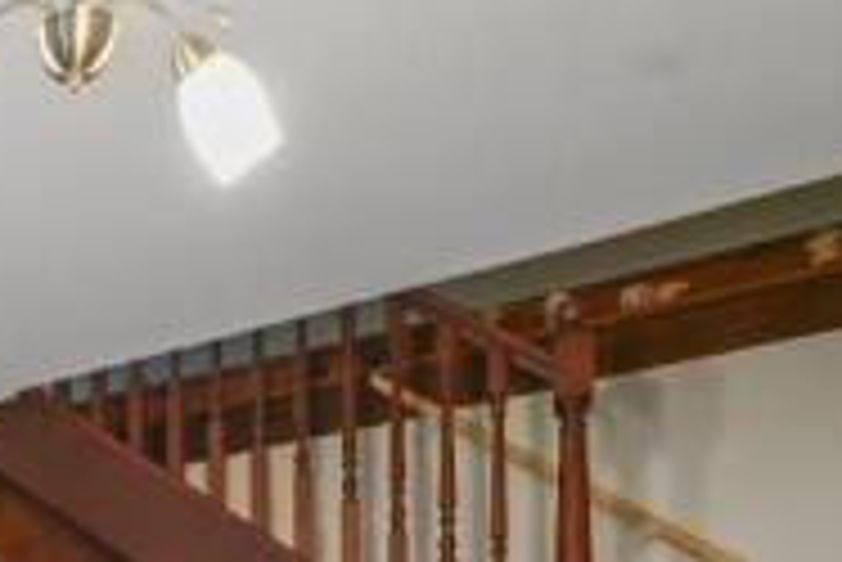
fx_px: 1147
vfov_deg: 21.7
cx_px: -212
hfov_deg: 32.1
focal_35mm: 49
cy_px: 904
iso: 400
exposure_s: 4
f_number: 8
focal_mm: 14
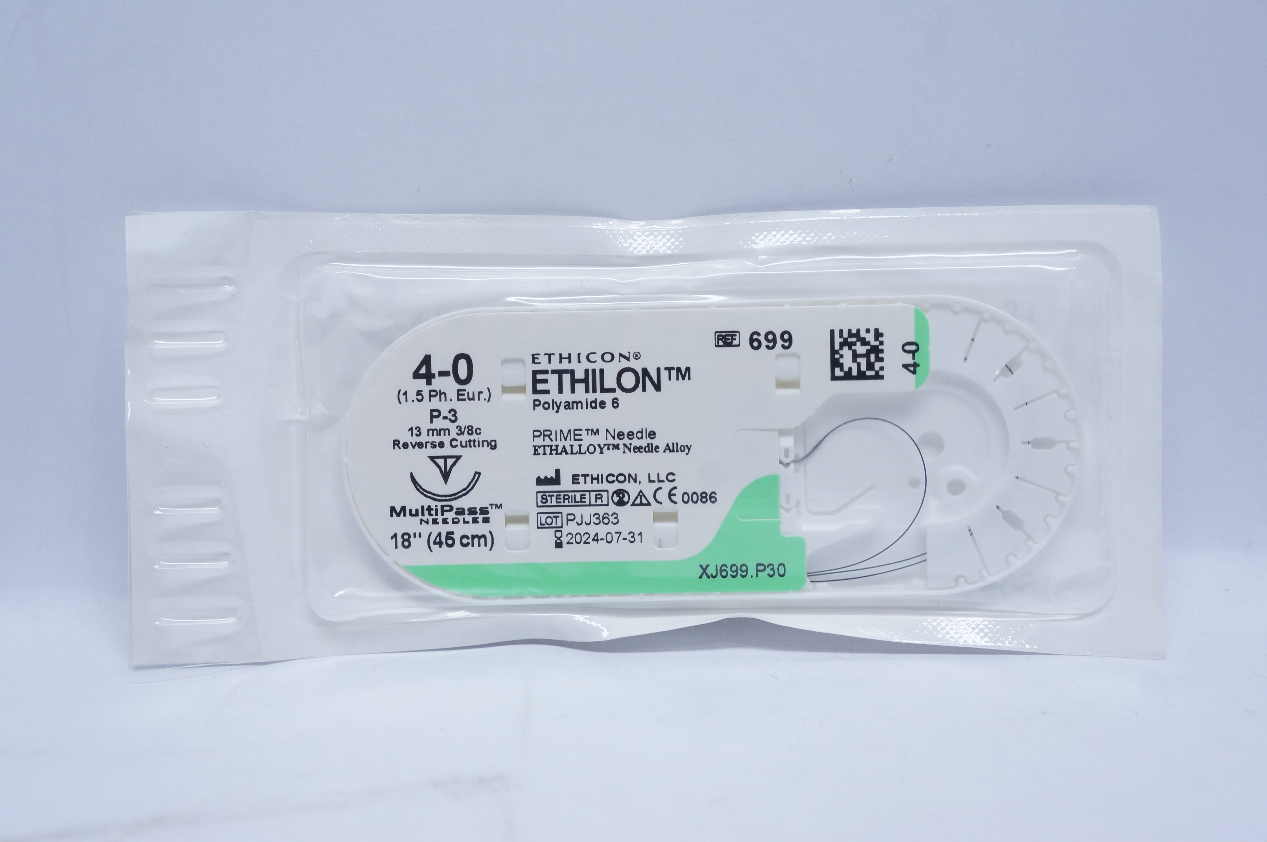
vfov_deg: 28.0
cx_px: 634
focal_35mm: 48
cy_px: 421
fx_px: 1688
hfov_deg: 41.2
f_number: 7.1
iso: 800
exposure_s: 1/60
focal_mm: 32
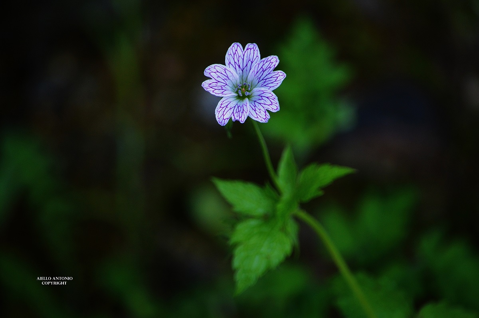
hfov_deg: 6.3
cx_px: 240
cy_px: 159
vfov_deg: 4.2
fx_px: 4385
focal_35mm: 330
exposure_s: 1/125
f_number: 5.3
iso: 450
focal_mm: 220
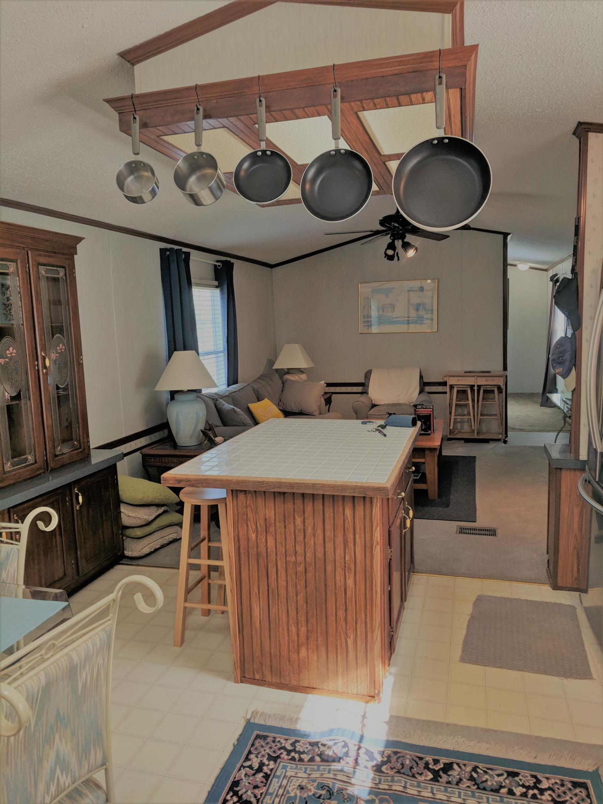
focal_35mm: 26
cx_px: 302
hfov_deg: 53.1
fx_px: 604
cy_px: 402
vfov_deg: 67.3
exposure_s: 1/120
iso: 117
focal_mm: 4.67
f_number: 2
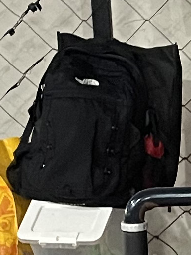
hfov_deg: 6.9
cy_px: 259
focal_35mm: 204
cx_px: 469
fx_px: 1502
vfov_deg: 9.6
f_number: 1.6
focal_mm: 4.2
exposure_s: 1/30
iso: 640
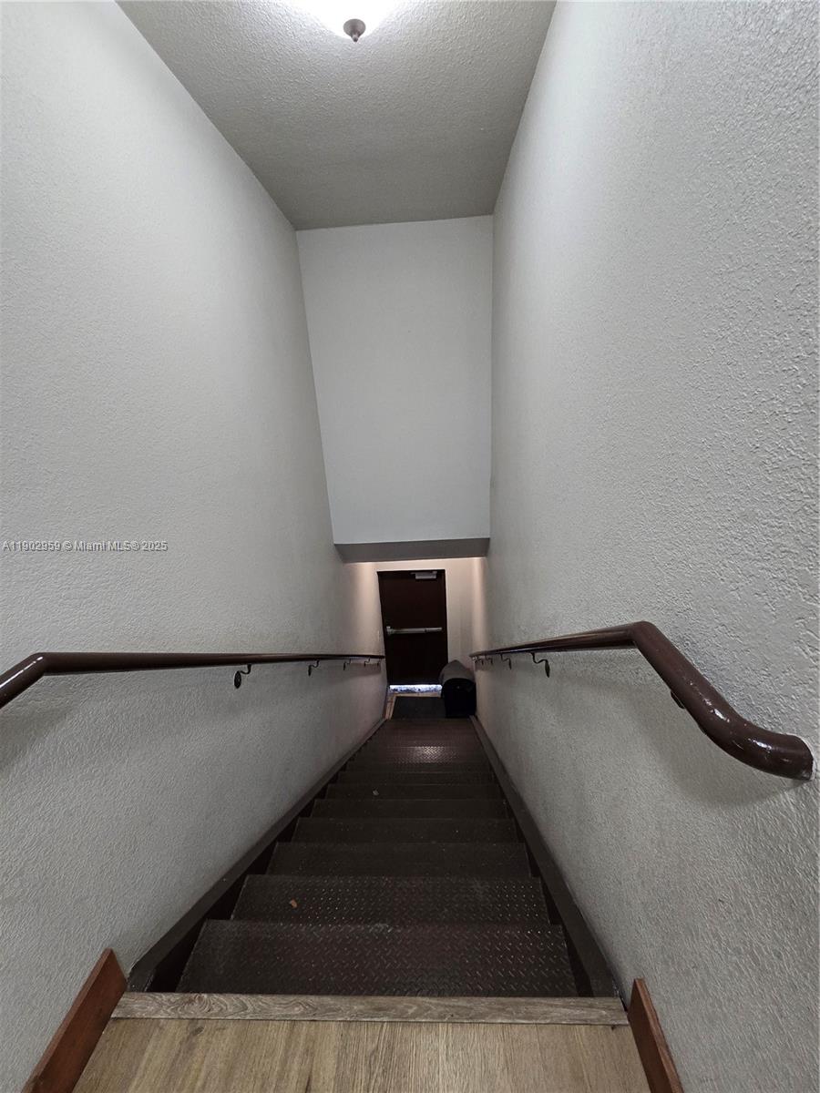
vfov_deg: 106.2
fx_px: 411
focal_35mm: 13
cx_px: 410
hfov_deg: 89.9
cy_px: 546
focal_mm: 2.2
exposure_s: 1/60
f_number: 2.2
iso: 200
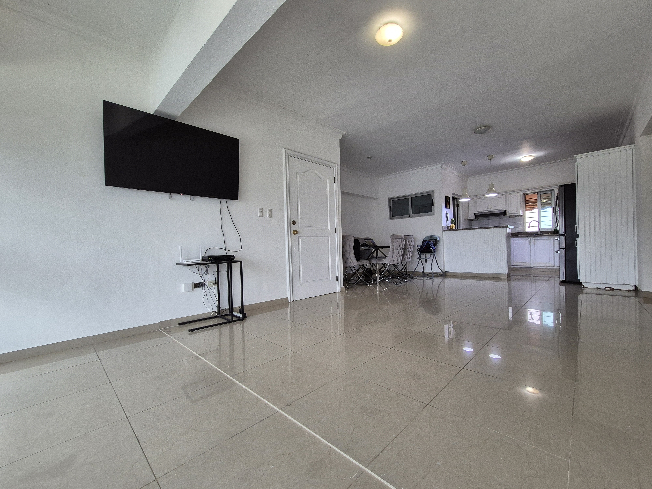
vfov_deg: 89.9
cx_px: 326
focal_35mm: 13
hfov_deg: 106.2
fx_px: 245
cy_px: 244
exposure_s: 1/60
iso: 250
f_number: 2.2
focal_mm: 2.2
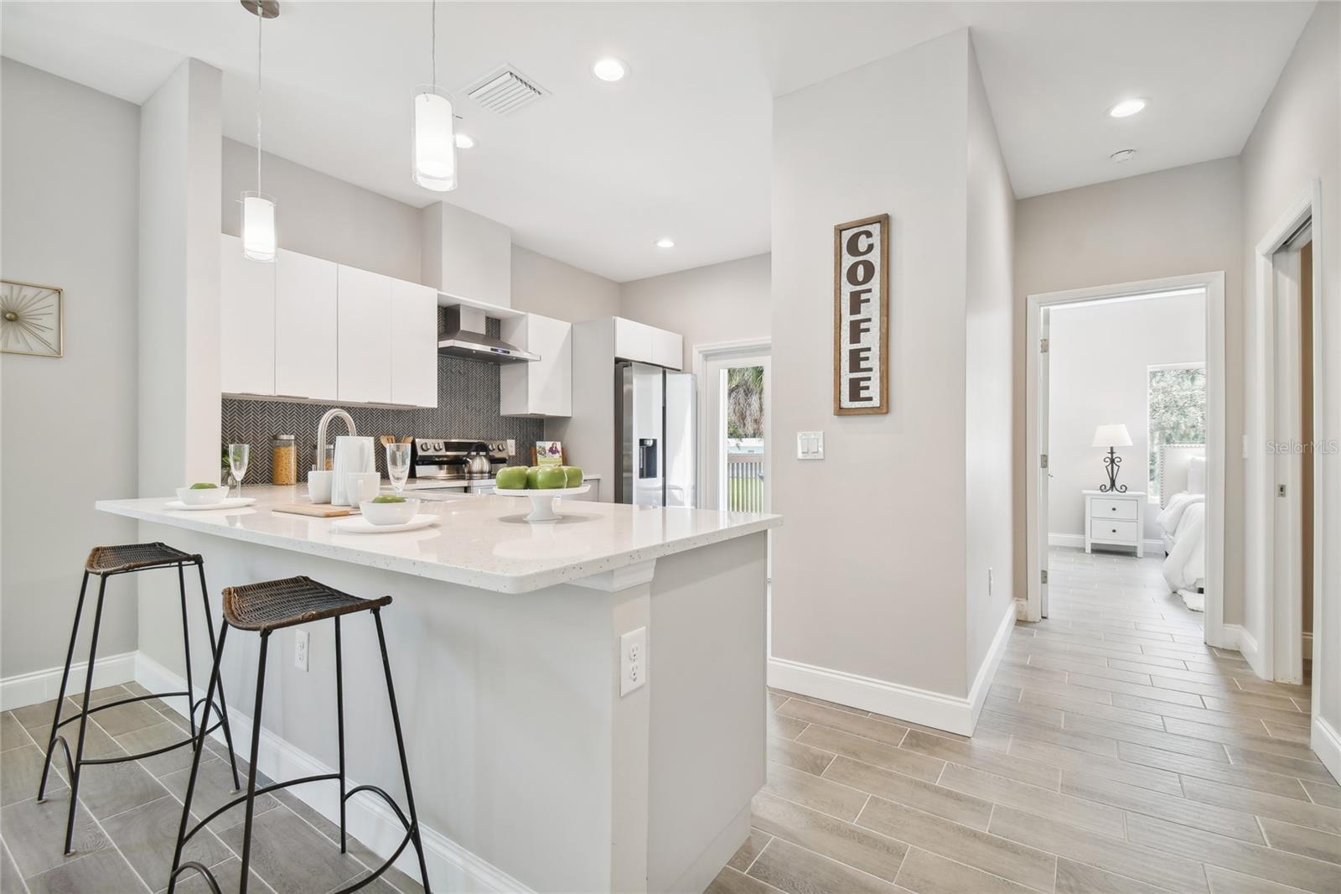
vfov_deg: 77.3
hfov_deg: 100.4
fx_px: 559
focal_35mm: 15
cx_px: 670
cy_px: 447
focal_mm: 10
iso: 100
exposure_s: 1/10
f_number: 7.1
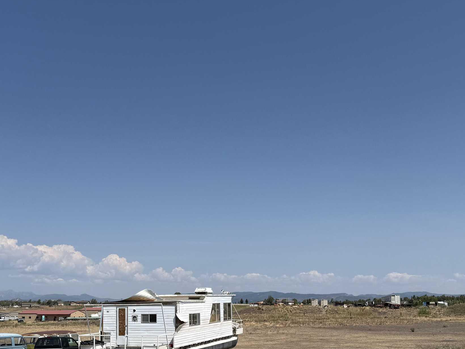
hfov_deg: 42.0
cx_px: 209
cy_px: 241
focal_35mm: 45
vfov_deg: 31.8
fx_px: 605
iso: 80
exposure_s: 1/8130
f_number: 1.78
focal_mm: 6.76
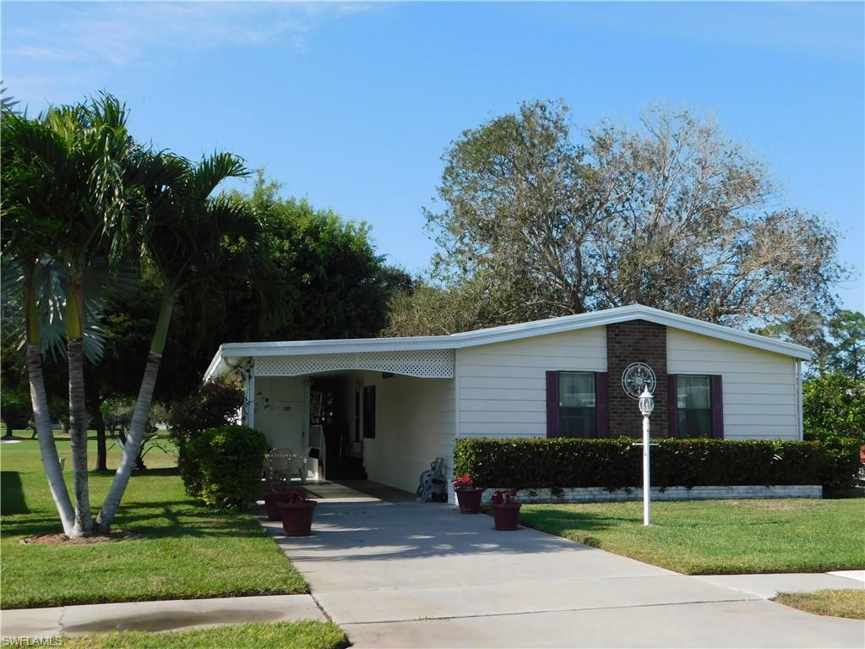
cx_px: 432
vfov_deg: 39.7
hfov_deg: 51.4
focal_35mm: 36
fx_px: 900
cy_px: 324
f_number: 3.5
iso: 125
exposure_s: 1/1000
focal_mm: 6.3
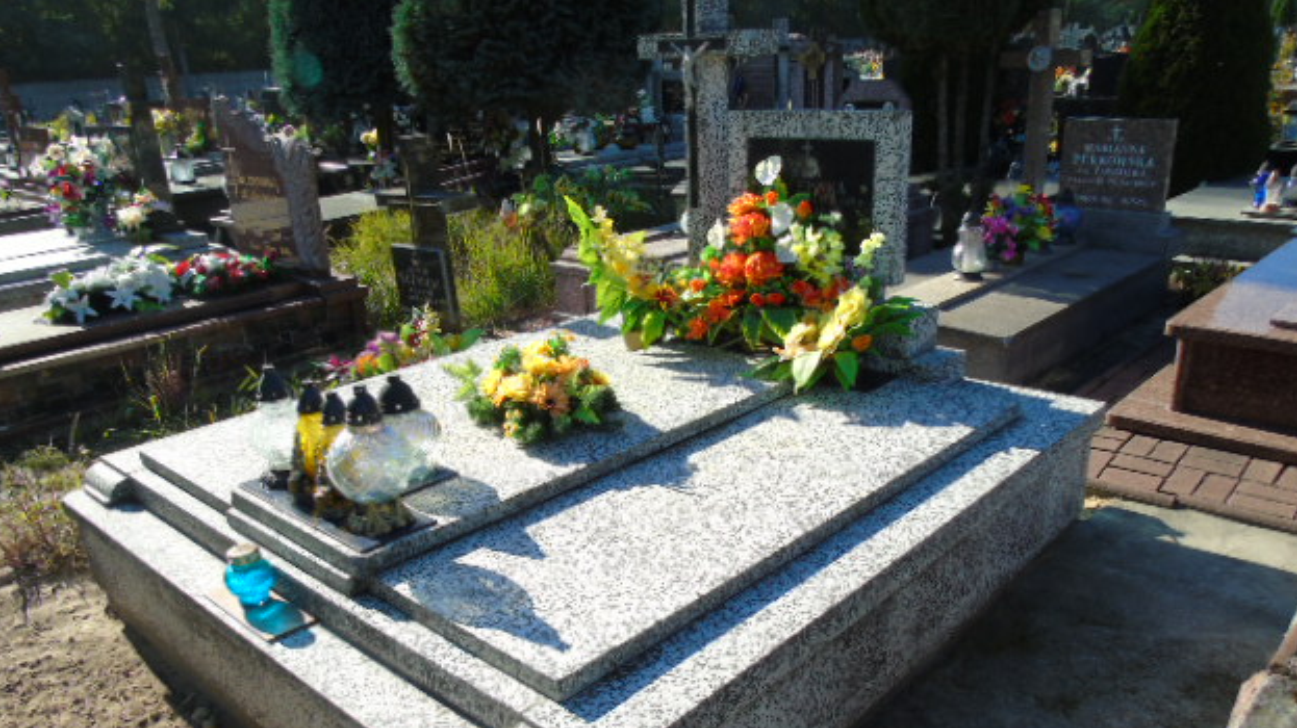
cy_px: 443
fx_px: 963
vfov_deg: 41.2
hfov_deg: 67.9
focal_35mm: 28
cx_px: 660
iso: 80
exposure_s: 1/500
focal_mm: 4.4
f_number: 3.4
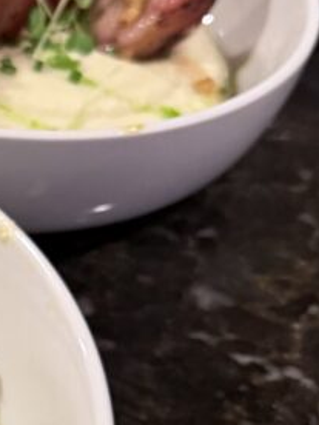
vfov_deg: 21.8
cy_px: 326
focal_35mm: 89
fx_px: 1094
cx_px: -256
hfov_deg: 14.6
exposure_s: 1/60
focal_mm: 6.76
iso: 640
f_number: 1.78
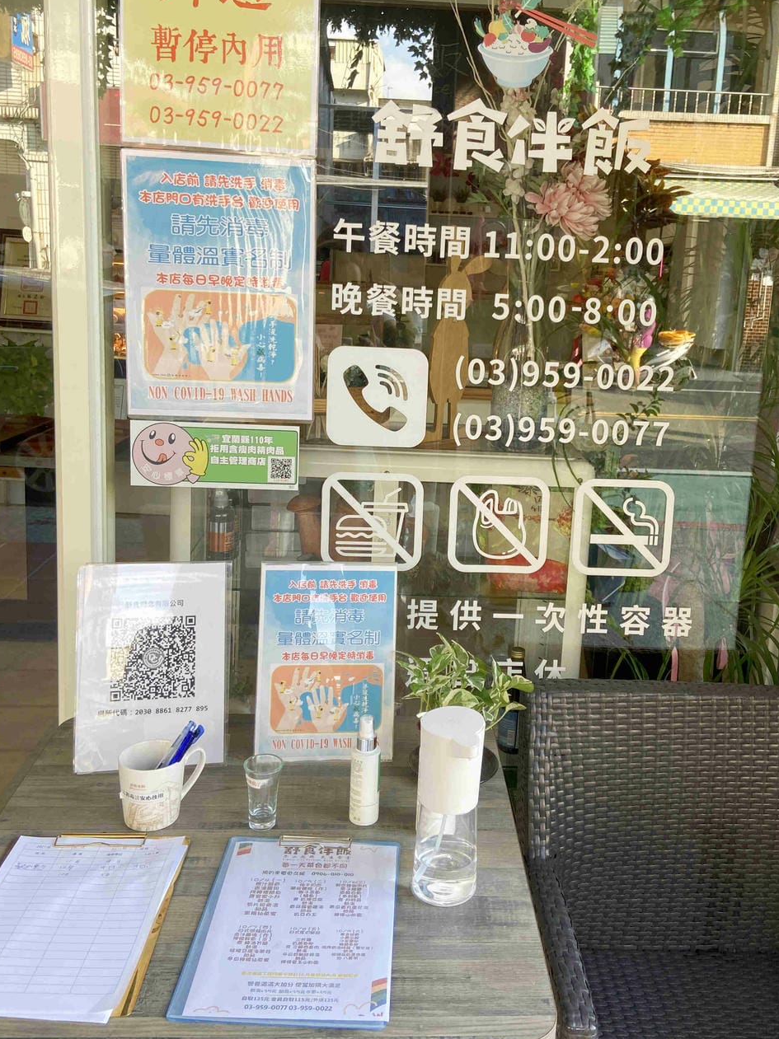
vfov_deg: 55.2
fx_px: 991
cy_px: 452
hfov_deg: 42.8
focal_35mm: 33
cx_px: 446
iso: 40
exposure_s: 1/122
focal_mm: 4.25
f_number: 1.8
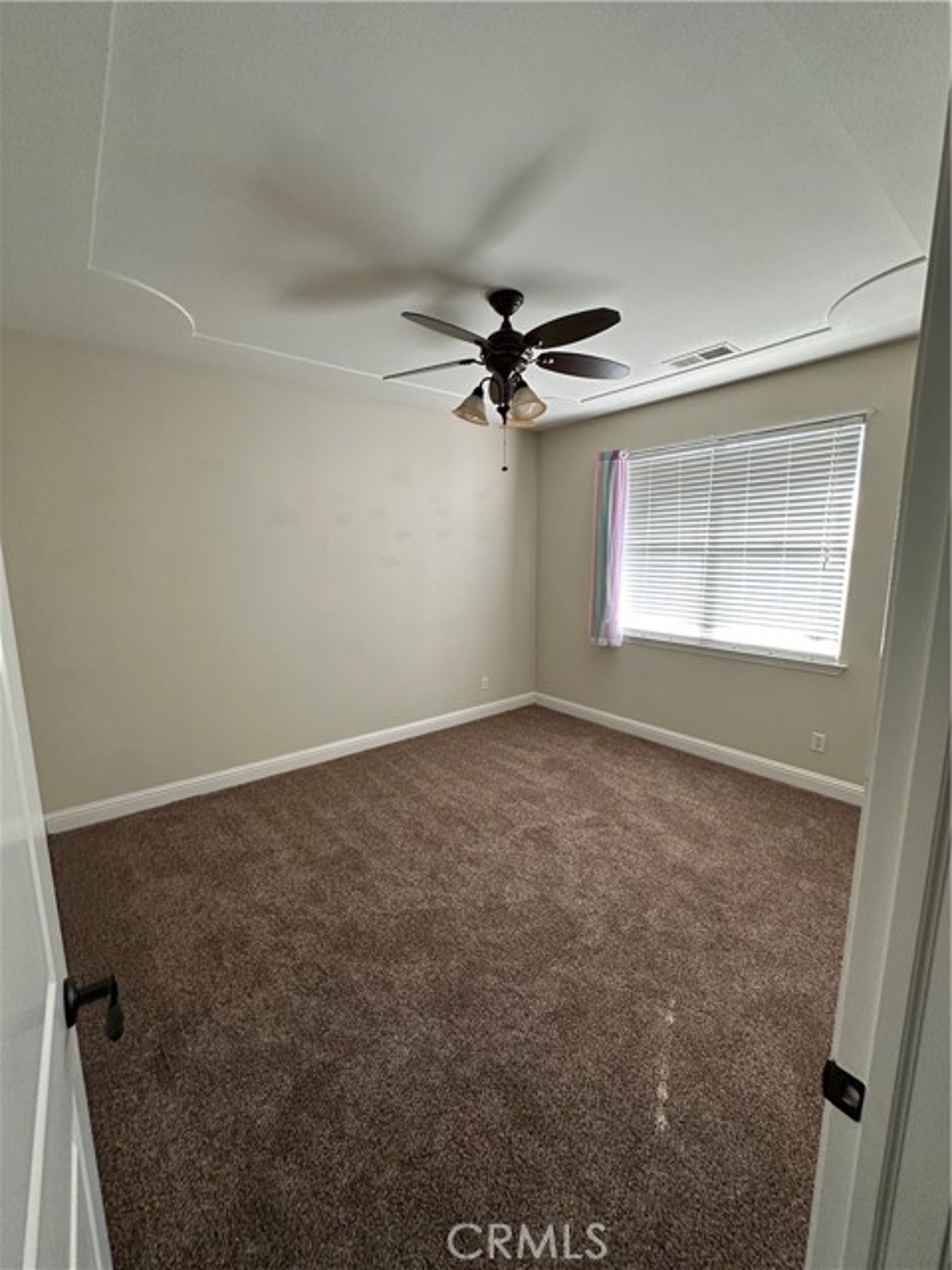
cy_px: 635
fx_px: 513
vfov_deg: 102.1
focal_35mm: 14
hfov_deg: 85.7
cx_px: 476
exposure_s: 1/99
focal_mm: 2.22
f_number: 2.2
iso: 200
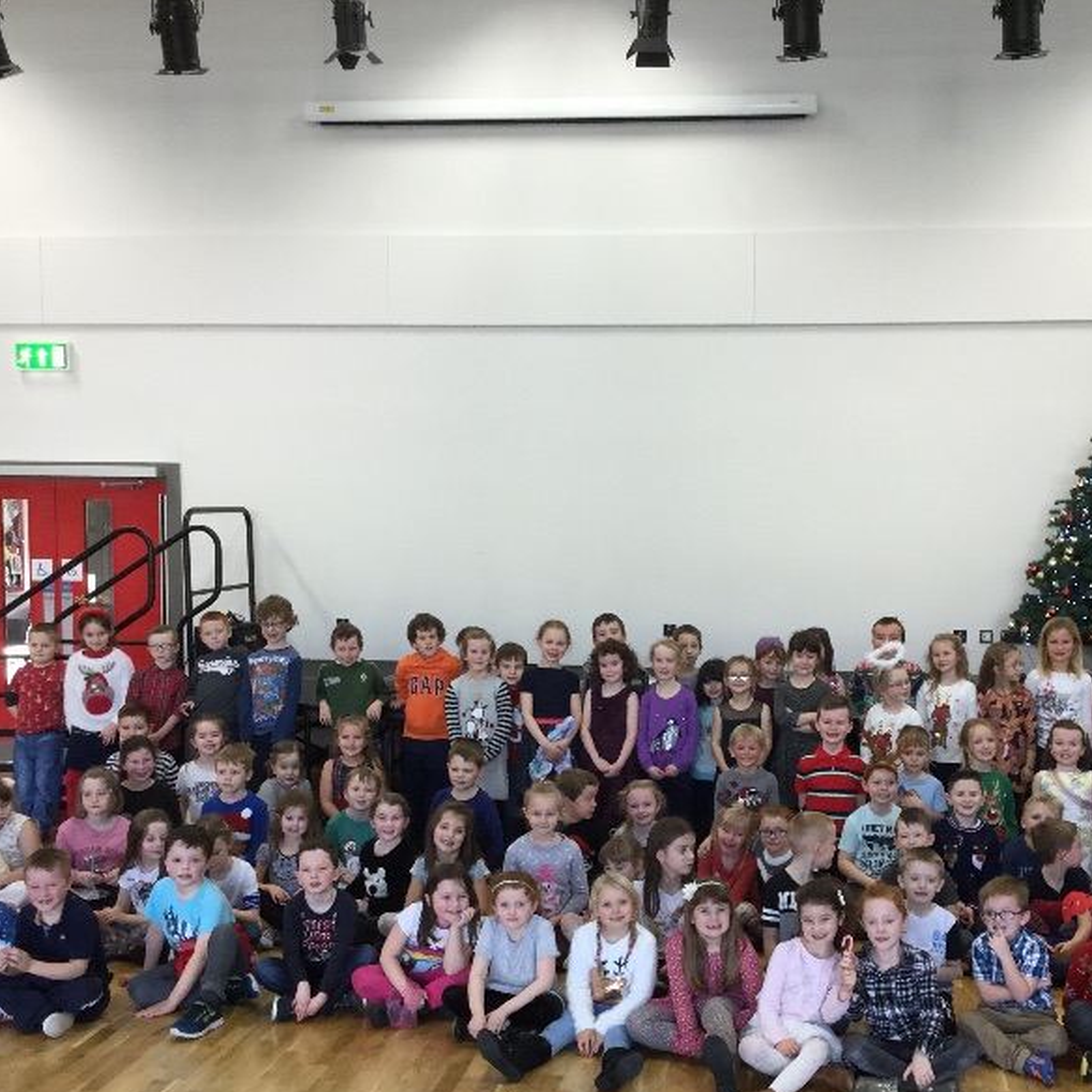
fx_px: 1642
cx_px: 641
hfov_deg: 36.7
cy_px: 639
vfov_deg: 36.7
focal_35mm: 46
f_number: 2.4
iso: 40
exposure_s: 1/33
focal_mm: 3.3
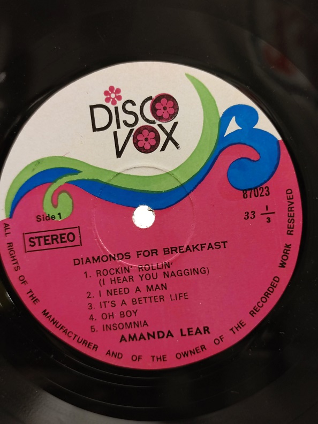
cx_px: 159
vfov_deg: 39.7
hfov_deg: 30.3
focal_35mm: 48
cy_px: 212
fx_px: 588
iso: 861
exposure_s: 1/60
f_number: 1.69
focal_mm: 6.72
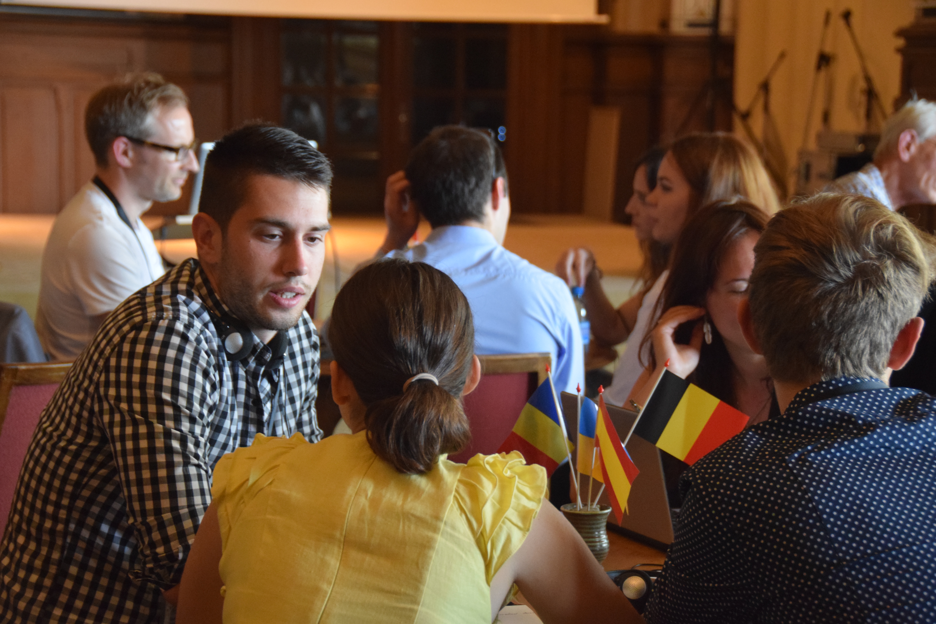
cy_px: 312
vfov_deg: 14.7
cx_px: 468
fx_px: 2418
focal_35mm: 93
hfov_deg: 21.9
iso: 3200
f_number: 4.8
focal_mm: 62
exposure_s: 1/125
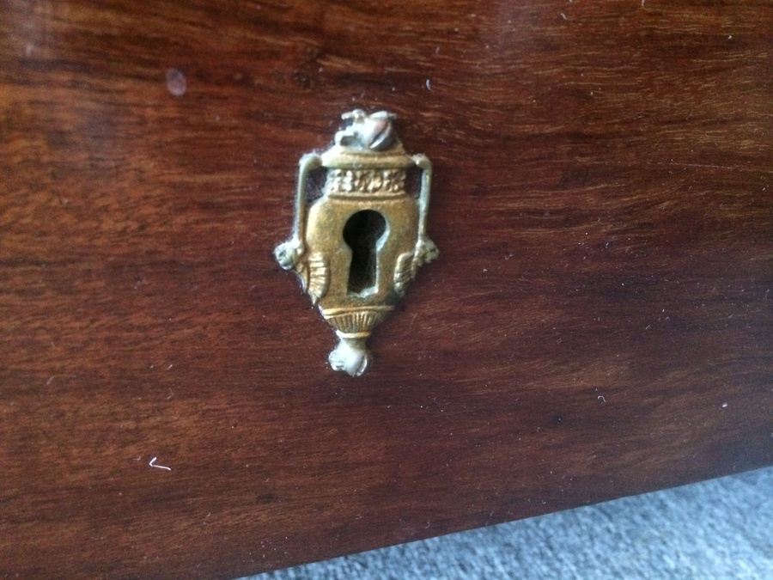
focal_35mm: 30
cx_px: 386
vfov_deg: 46.8
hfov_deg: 60.0
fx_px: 670
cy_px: 290
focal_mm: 4.12
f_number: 2.2
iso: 500
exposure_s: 1/15
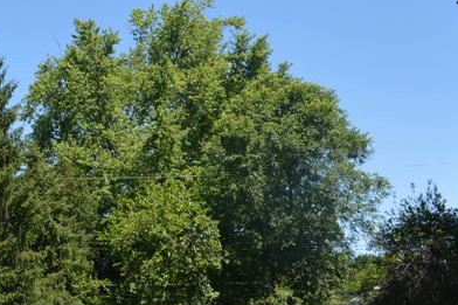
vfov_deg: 21.4
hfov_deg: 31.1
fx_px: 763
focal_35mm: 60
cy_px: 337
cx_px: 7
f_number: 6.3
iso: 100
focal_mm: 18
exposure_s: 1/200
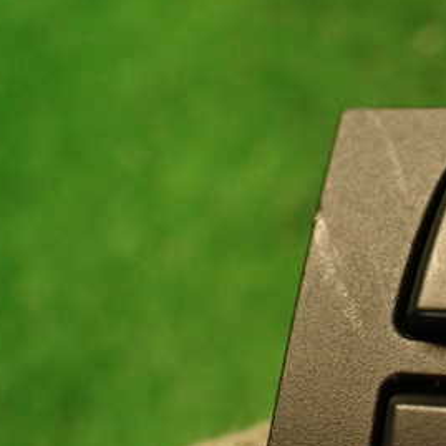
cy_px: 272
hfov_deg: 26.2
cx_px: 419
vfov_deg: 27.2
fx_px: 918
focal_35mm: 63
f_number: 2.4
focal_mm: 5.79
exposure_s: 1/30
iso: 320
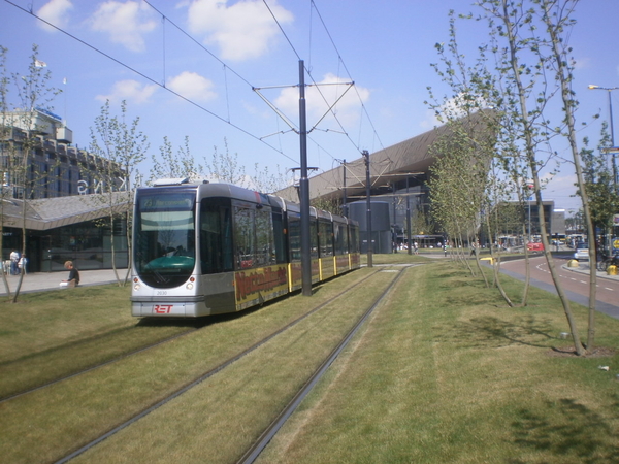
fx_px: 644
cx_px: 310
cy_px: 232
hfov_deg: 51.4
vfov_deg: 39.7
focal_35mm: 36
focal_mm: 6.3
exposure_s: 1/1000
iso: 100
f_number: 4.6
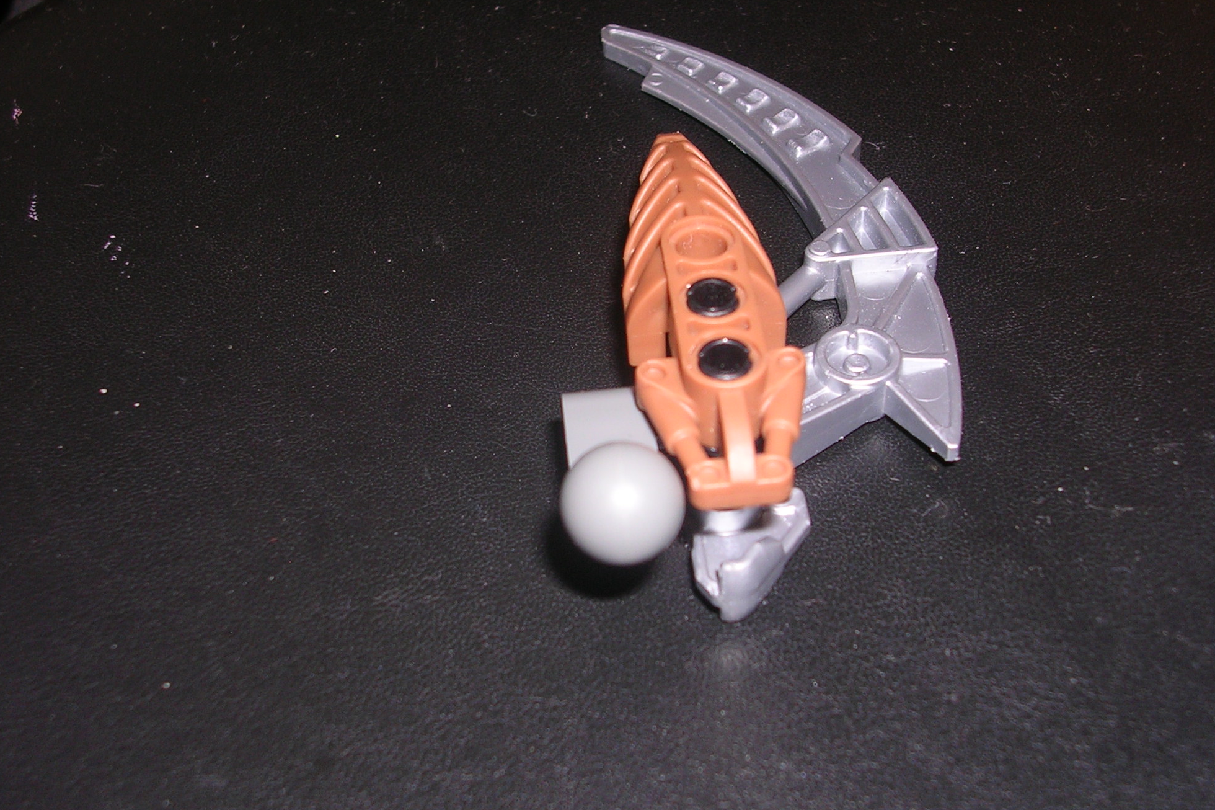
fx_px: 1687
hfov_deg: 39.6
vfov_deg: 27.0
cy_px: 380
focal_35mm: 50
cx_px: 609
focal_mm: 7.1
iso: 50
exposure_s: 1/60.1
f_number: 3
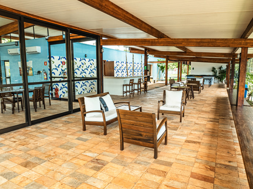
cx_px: 126
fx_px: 175
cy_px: 94
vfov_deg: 56.8
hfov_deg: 71.6
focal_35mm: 24
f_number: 2.8
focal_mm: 12.29
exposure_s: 1/40
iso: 100
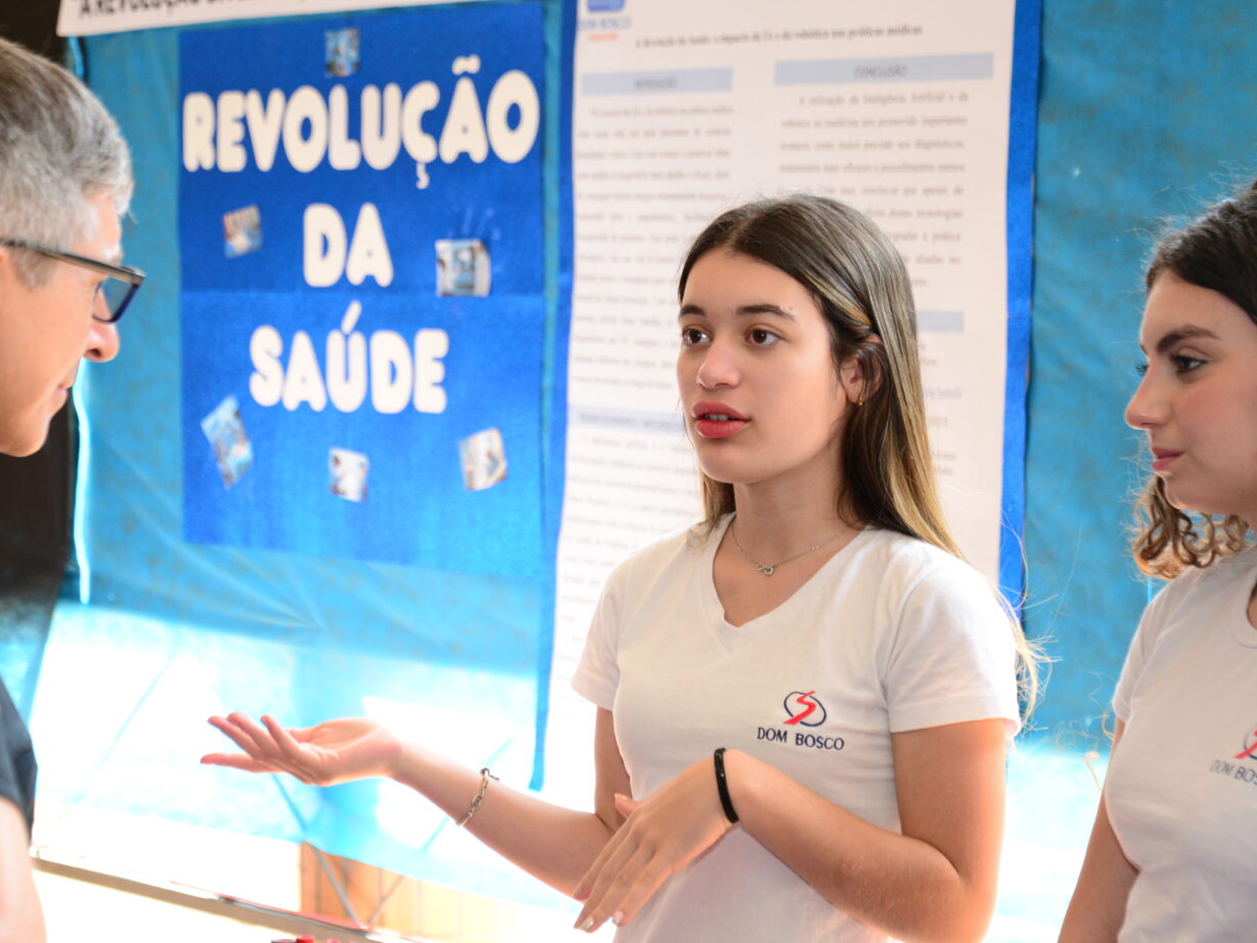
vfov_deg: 13.2
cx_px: 490
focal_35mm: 112
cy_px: 586
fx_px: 4067
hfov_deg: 17.5
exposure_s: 1/250
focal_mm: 75
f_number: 4.5
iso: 1000
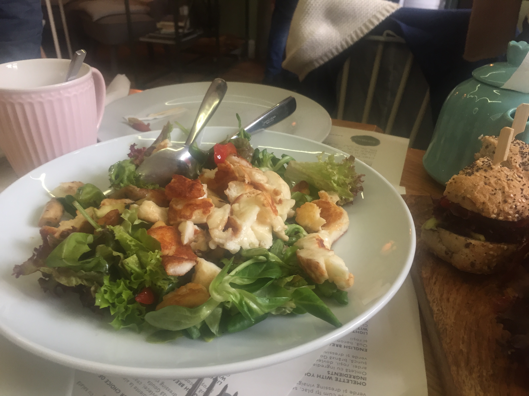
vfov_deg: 48.2
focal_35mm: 29
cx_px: 264
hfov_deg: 61.7
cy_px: 198
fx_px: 443
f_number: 2.2
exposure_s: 1/33
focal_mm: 4.15
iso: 100
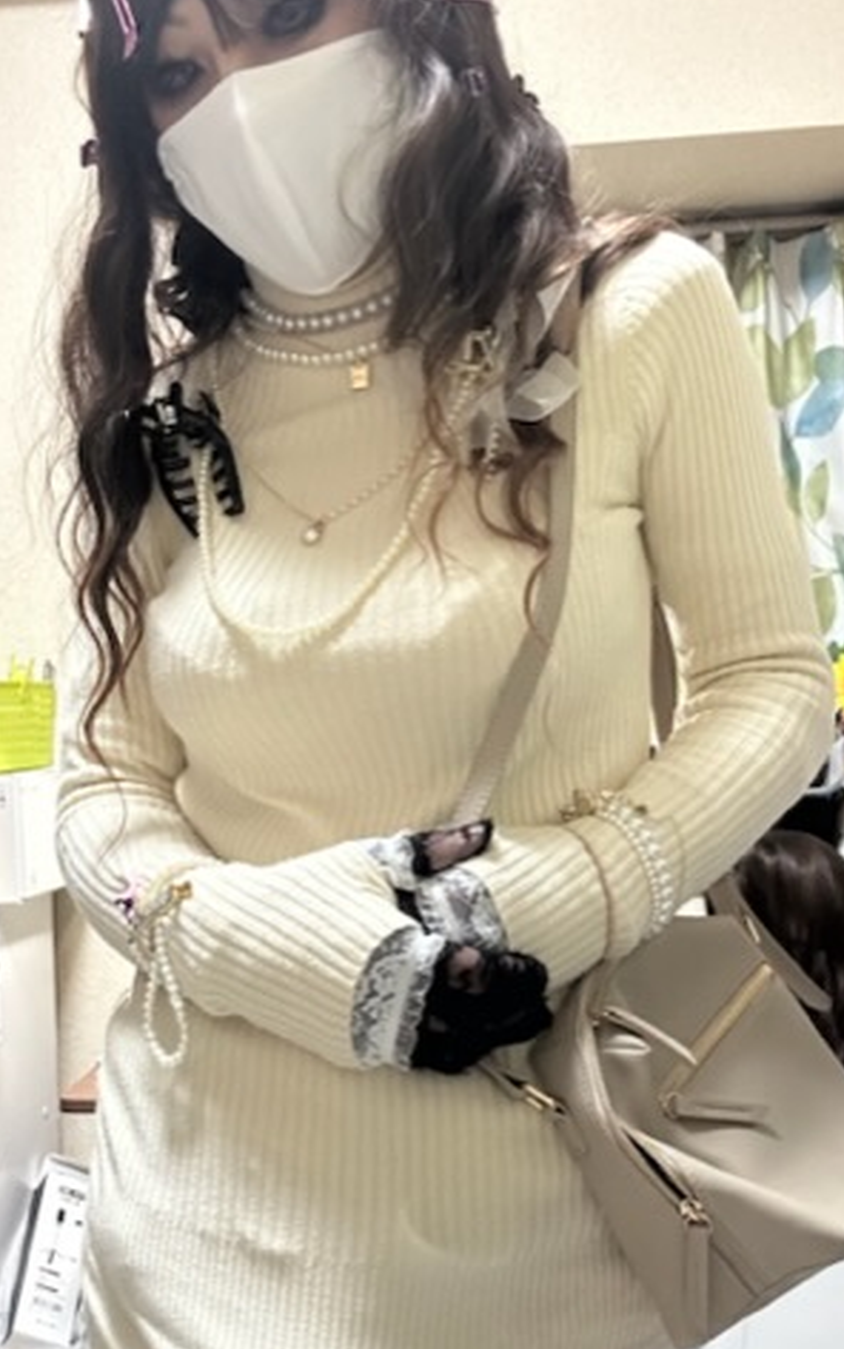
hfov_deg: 29.8
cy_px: 719
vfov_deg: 46.2
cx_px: 352
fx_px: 1581
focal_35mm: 43
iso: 200
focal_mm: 2.69
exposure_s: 1/59
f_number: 1.9
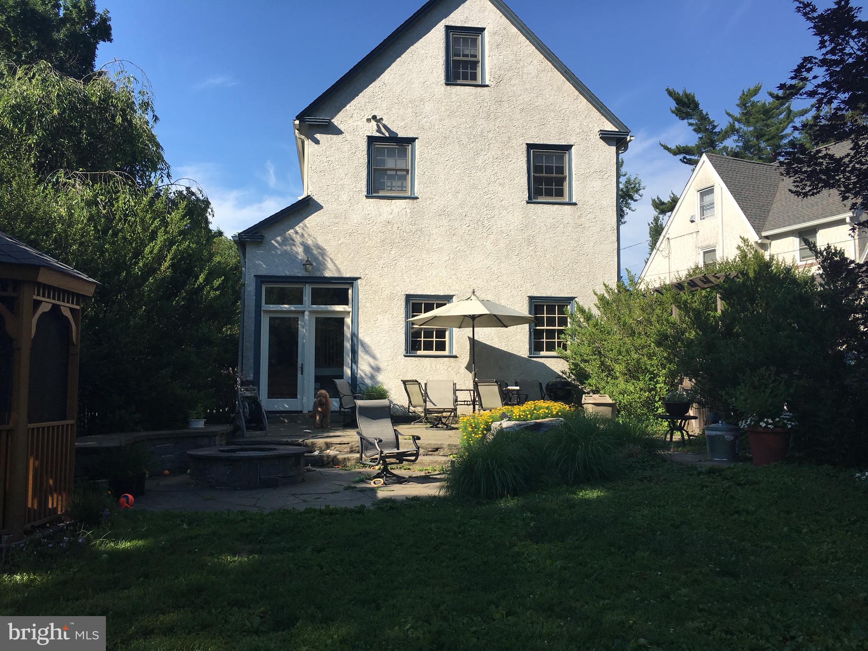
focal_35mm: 29
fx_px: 727
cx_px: 434
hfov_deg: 61.7
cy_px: 326
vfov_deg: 48.2
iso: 25
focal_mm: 4.15
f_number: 2.2
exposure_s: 1/1282
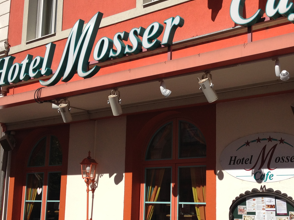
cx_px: 186
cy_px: 137
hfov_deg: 33.6
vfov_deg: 25.6
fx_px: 484
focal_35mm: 57
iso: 64
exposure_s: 1/2632
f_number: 2.4
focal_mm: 4.28
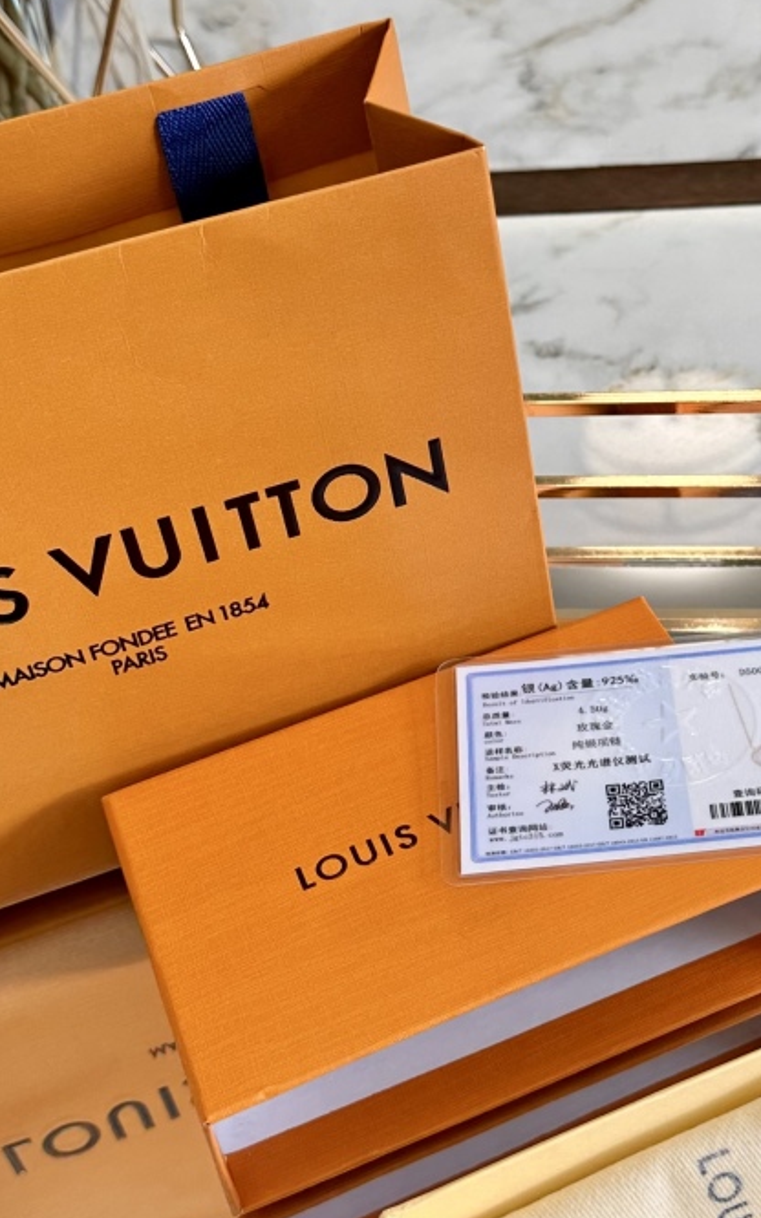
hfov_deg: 23.4
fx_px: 1826
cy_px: 530
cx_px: 534
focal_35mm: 55
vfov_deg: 36.8
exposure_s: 1/100
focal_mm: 6.86
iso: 50
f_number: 1.78
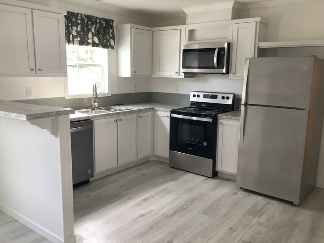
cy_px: 122
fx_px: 290
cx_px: 162
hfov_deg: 58.4
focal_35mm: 31
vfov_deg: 45.4
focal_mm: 3.3
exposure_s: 1/50
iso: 100
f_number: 2.4
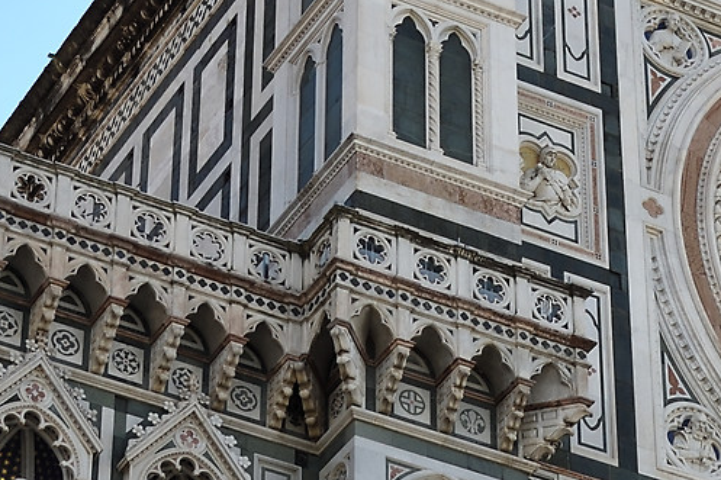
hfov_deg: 11.7
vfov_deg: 7.9
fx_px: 3483
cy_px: 64
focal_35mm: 174
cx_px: 699
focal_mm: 24
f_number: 5.6
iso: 100
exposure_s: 1/400
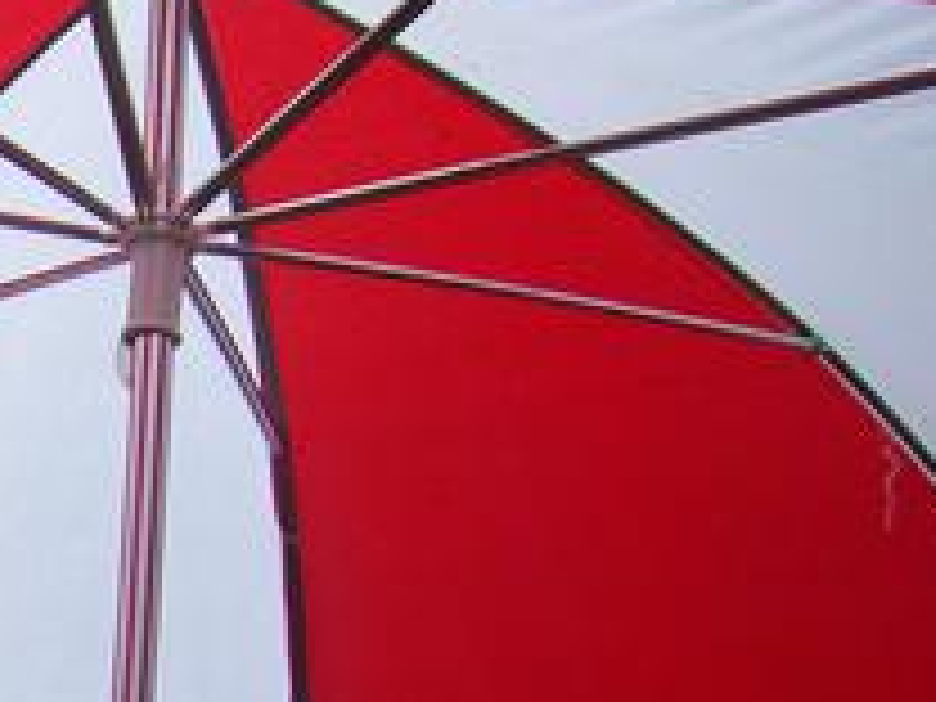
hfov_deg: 15.8
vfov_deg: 12.1
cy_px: 1017
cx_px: -333
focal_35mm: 117
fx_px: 3164
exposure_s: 1/160
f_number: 2.7
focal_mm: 6.2
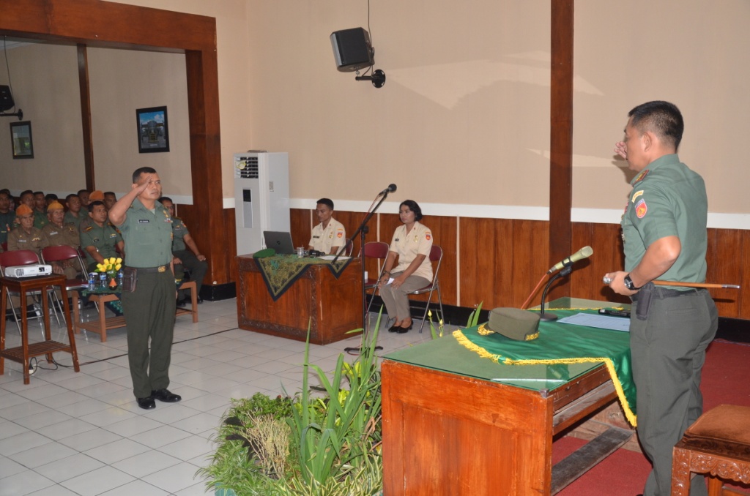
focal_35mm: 36
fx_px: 748
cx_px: 375
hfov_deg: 53.2
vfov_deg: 36.7
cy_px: 248
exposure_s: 1/125
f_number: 5
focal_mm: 24
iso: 800
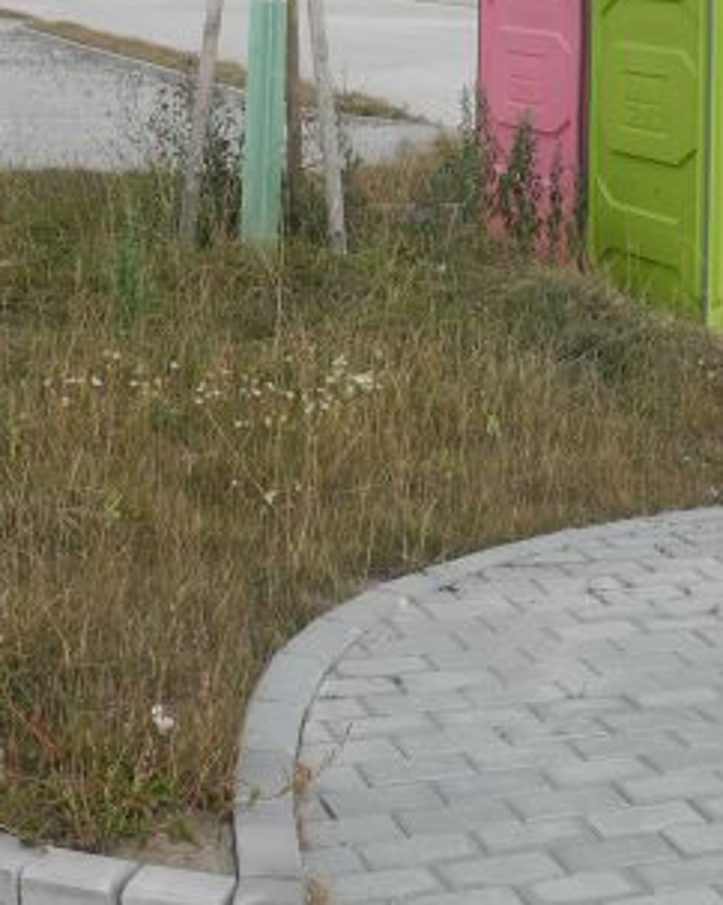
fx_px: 2356
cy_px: -82
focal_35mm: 88
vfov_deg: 20.7
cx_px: 391
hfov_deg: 17.4
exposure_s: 1/890
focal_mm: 6.8
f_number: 4
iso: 100
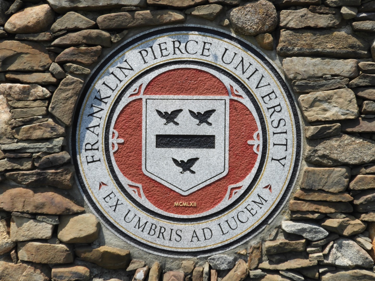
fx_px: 433
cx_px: 188
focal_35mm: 40
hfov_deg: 46.8
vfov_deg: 36.0
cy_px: 140
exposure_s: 1/800
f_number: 3.8
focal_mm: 7.2
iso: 100
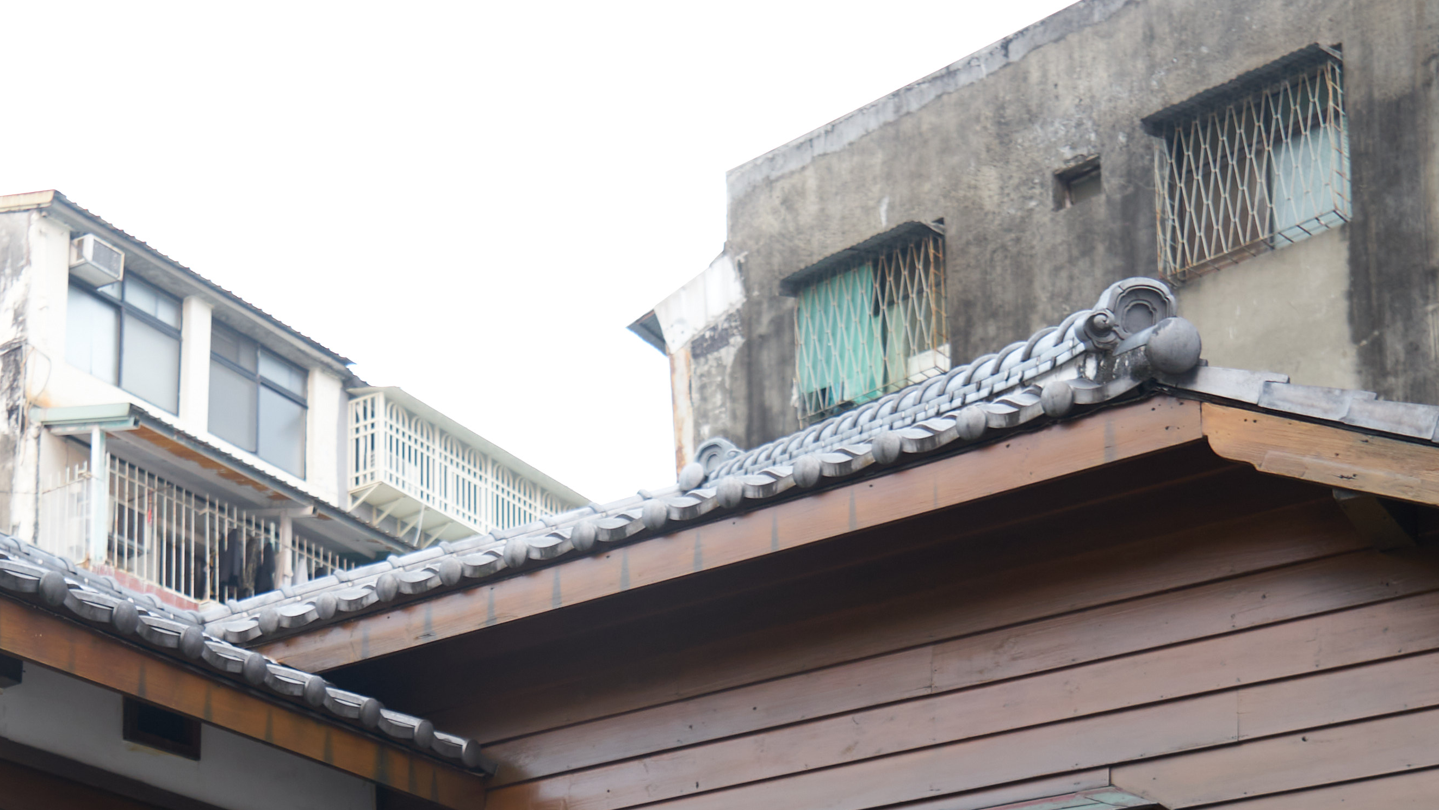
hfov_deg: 36.5
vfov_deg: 19.4
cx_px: 607
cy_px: 1056
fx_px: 2175
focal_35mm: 57
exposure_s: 1/30
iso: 250
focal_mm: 24
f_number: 4
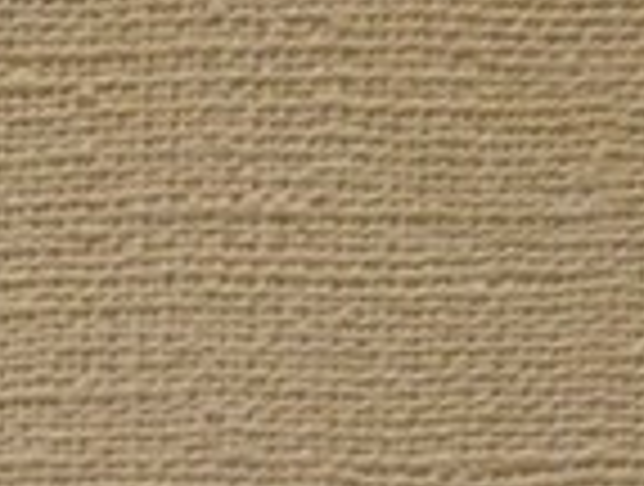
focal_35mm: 100
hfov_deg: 13.5
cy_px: 1557
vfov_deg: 10.0
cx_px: -959
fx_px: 1865
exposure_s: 1/20
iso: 3200
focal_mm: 7
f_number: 18
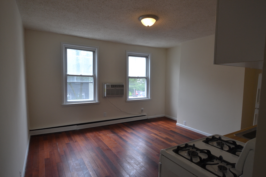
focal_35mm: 21
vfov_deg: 59.5
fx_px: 155
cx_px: 133
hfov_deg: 81.2
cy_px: 88
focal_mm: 14
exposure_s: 1/125
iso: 400
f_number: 5.6
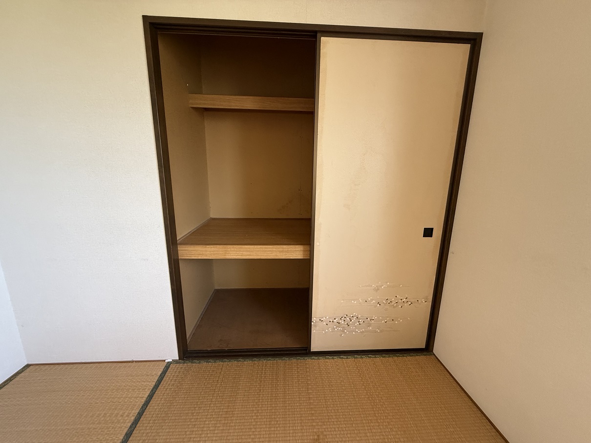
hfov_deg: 102.1
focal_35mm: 14
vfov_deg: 85.7
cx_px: 296
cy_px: 222
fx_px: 239
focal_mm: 2.22
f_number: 2.2
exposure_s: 1/99
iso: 320
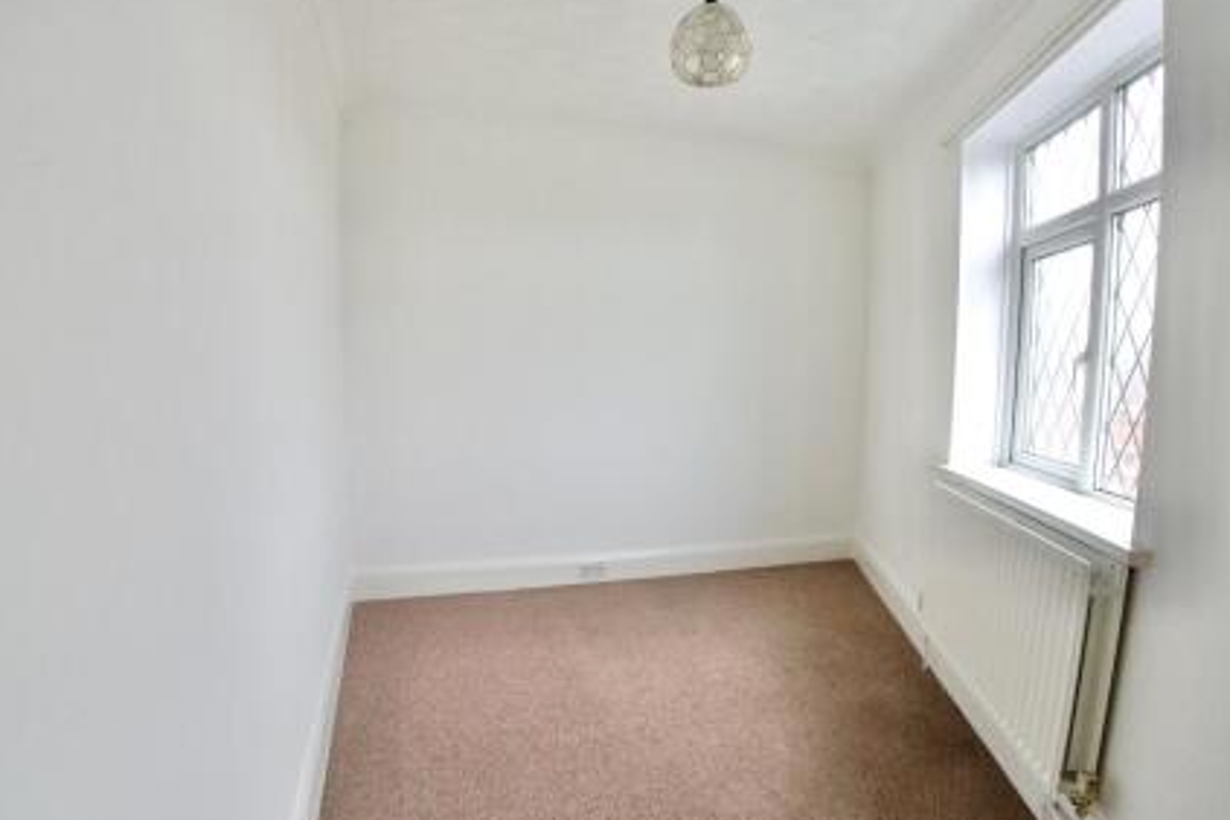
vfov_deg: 67.3
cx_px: 593
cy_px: 441
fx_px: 615
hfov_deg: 90.0
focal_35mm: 18
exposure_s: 1/200
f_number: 8
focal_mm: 16
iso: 4000
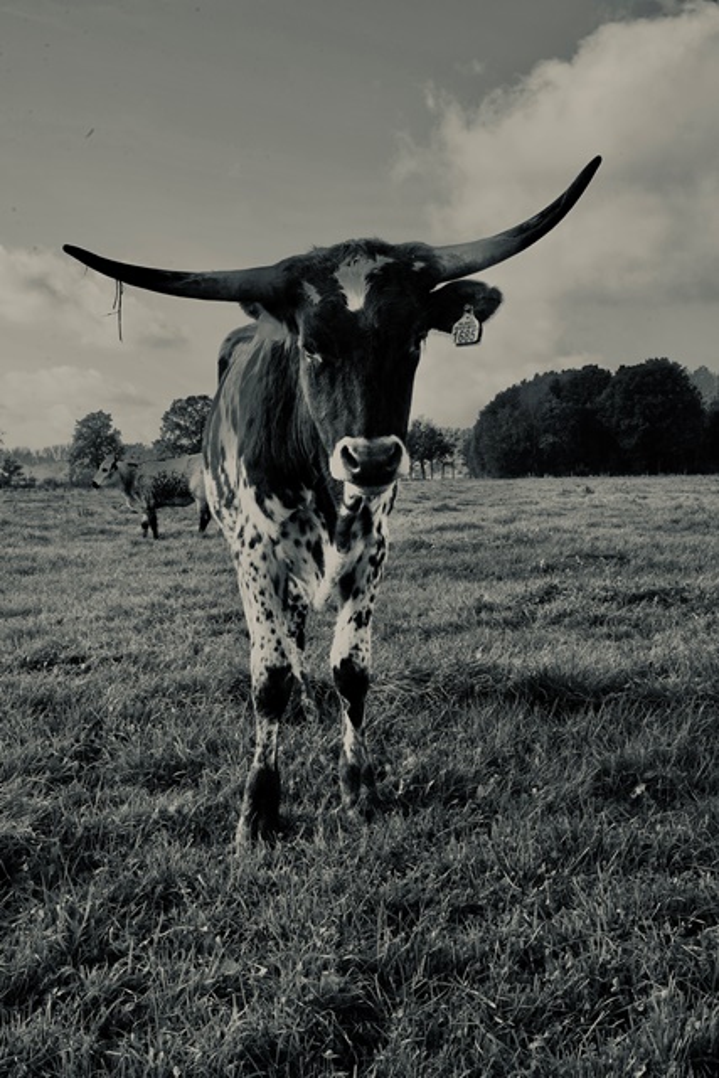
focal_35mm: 43
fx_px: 1287
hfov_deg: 31.2
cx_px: 360
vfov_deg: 45.4
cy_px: 539
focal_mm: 43
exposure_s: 1/80
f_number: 22
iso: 500
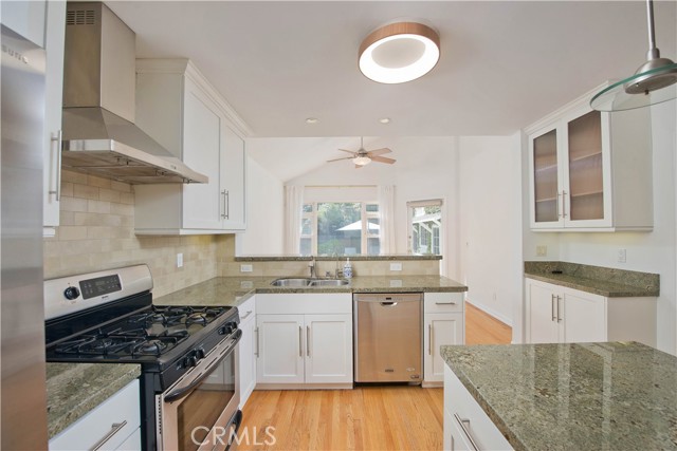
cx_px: 338
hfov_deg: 104.2
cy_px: 226
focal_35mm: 14
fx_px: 263
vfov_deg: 81.2
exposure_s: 1/200
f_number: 6.3
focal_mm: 14
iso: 400
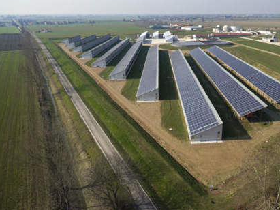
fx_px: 210
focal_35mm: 26
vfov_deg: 52.6
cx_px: 179
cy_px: 82
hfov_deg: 66.1
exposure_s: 1/2000
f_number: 2.8
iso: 100
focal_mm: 3.61
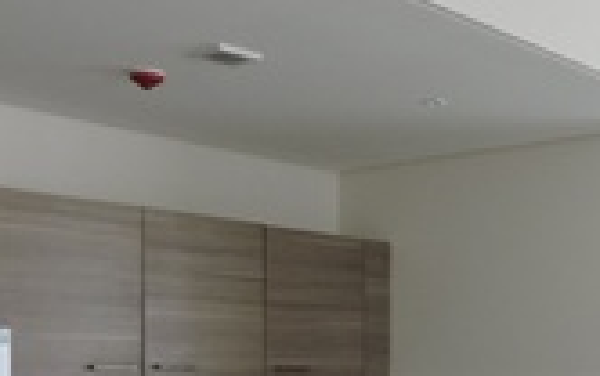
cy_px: 360
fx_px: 1145
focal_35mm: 70
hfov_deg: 28.3
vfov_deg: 18.2
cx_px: 530
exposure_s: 1/30
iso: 160
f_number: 3.3
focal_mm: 4.3
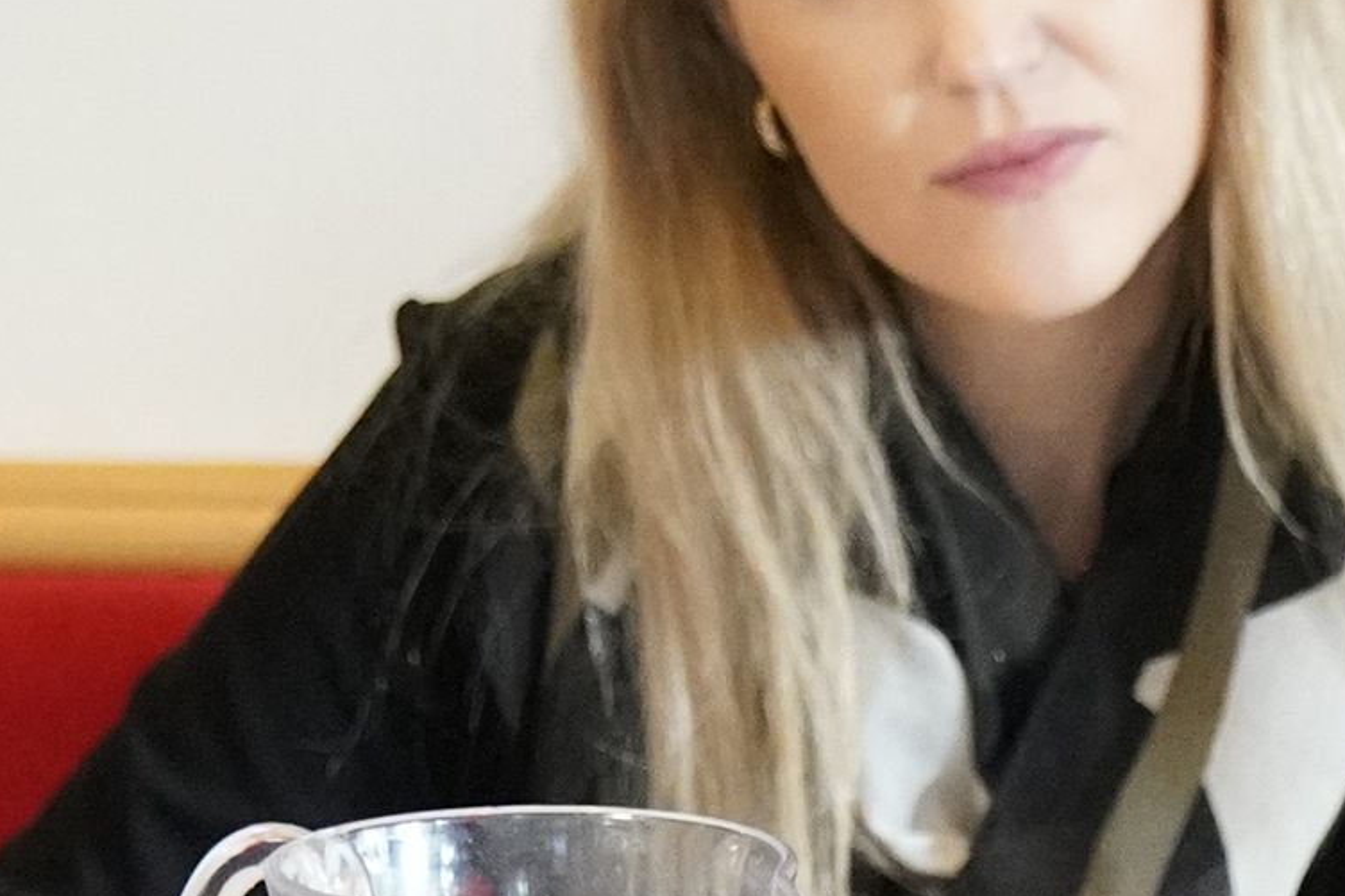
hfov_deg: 7.7
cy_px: 514
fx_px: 9935
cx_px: 1027
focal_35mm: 266
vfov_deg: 5.2
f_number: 2.8
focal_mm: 50
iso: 6400
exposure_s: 1/320
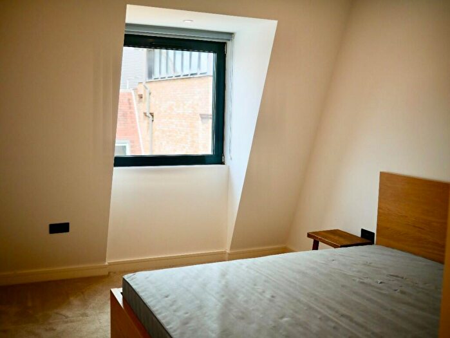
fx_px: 520
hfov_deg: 46.8
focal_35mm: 40
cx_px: 225
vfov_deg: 36.0
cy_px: 169
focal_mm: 20
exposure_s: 1/800
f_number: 1.7
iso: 200
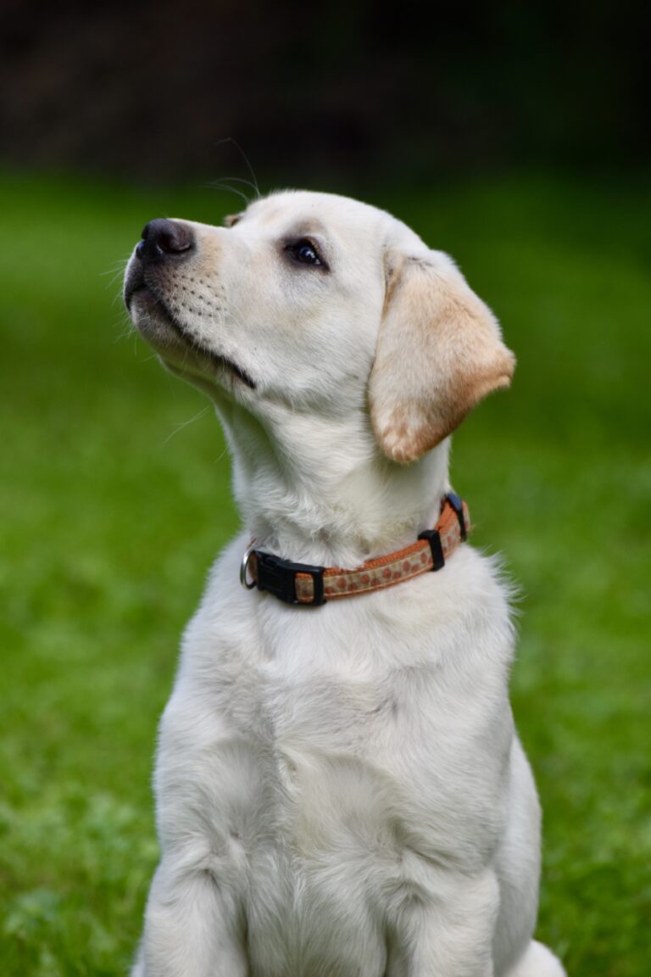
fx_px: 5696
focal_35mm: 210
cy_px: 488
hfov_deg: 6.5
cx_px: 326
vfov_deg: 9.8
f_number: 5.6
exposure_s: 1/500
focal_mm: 140
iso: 320
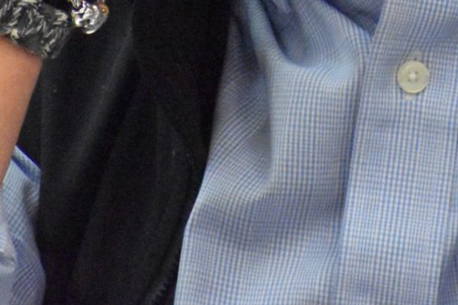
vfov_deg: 0.9
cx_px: 276
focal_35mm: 1561
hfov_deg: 1.3
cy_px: -251
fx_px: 19858
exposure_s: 1/400
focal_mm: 270
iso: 12800
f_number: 6
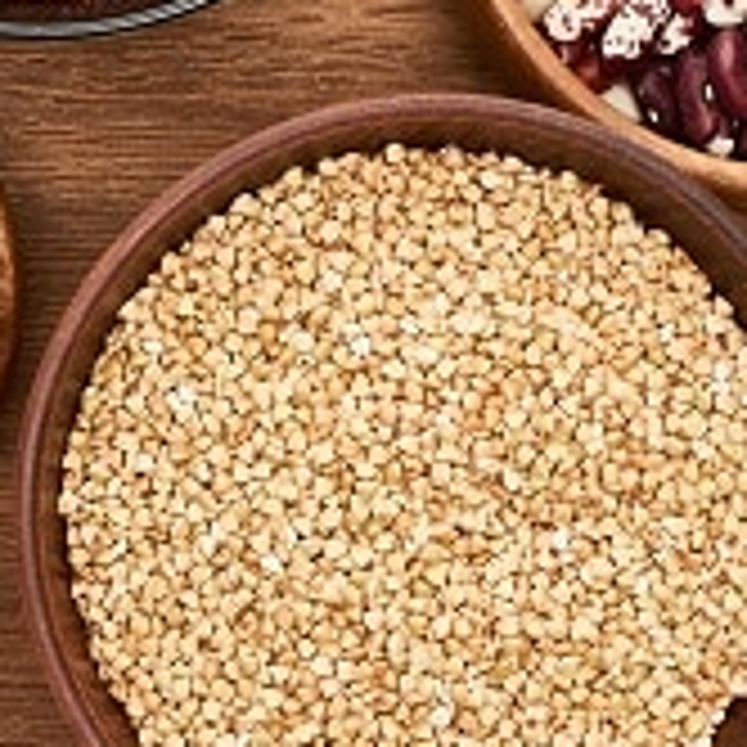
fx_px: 3760
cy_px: 414
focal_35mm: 154
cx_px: 18
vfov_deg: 11.3
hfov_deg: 11.2
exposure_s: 1/160
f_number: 9
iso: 250
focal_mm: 50
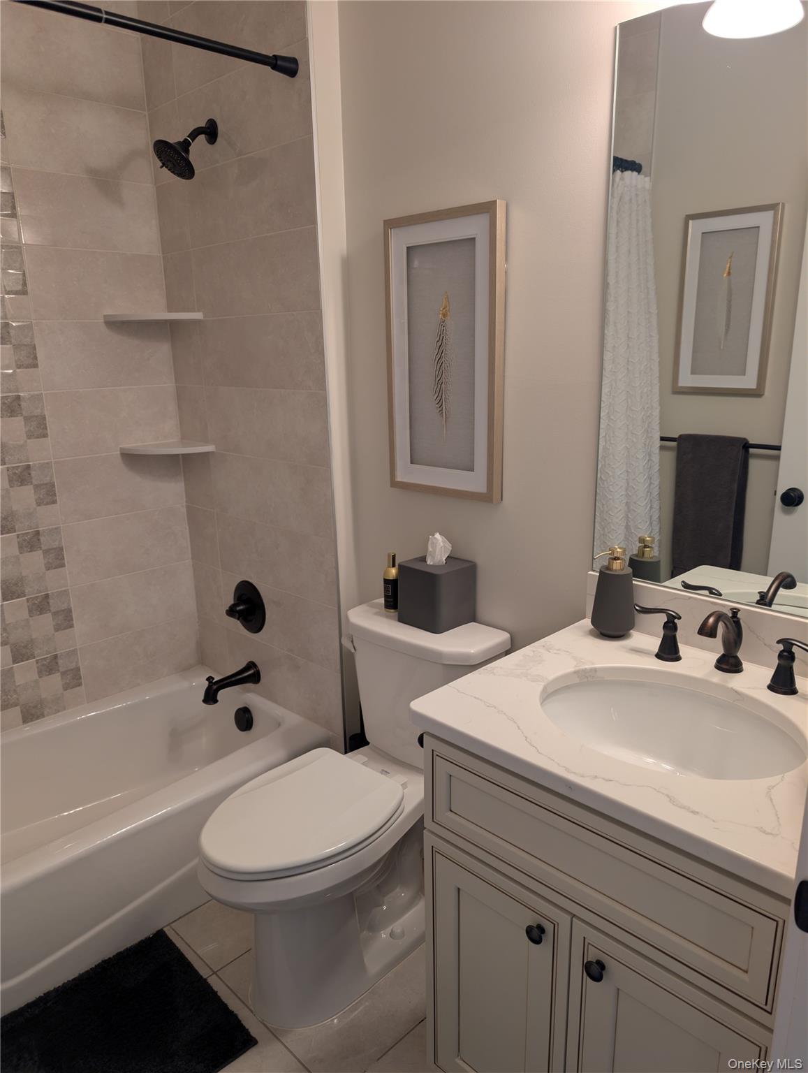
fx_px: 745
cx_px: 404
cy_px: 536
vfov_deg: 71.5
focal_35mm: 24
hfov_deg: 56.9
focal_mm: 6.9
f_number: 1.68
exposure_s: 1/60
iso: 150
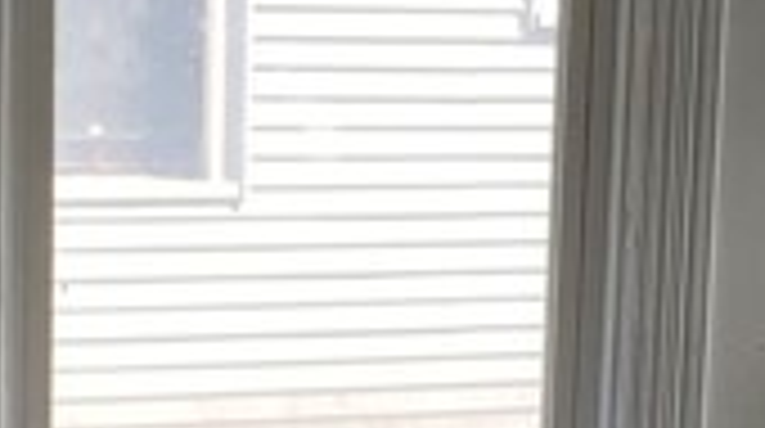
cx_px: 693
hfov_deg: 12.5
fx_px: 3463
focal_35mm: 171
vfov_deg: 7.0
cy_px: 392
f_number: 1.8
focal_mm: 4.25
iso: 32
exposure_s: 1/124
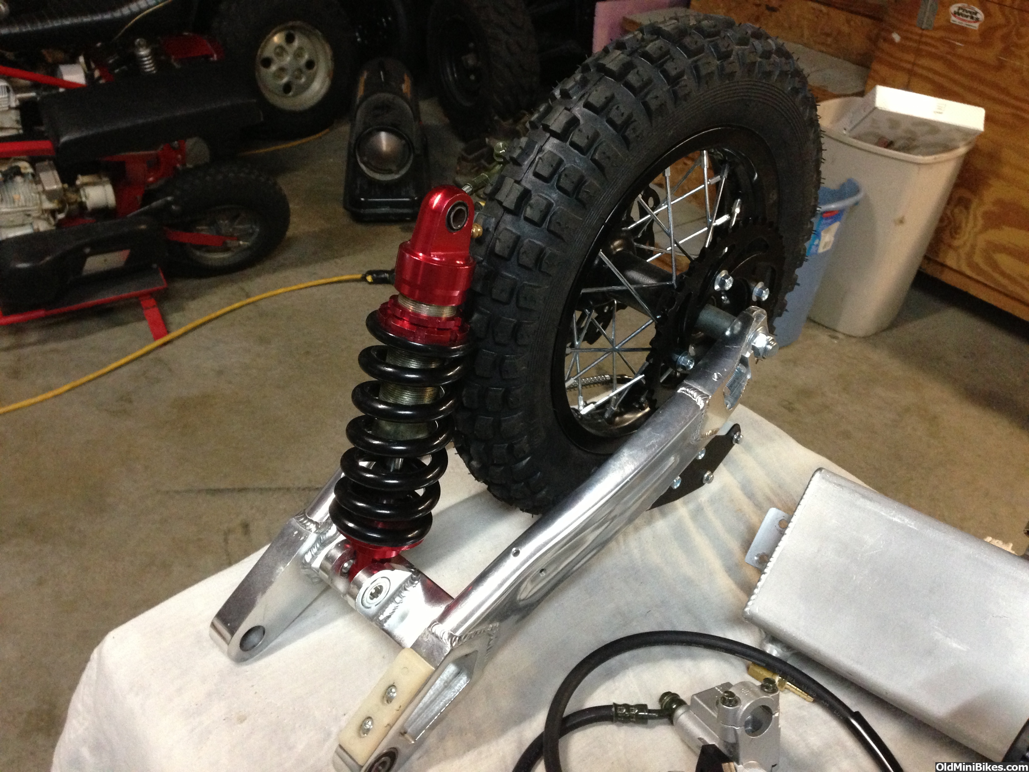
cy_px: 386
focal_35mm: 33
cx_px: 514
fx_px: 981
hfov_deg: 55.4
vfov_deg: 42.9
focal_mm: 4.13
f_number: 2.4
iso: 400
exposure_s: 1/20
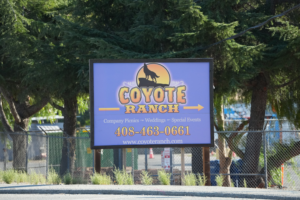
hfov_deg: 6.0
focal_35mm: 345
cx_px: 150
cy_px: 100
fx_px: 2875
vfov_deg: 4.0
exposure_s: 1/1600
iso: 2000
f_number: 6.3
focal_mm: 345
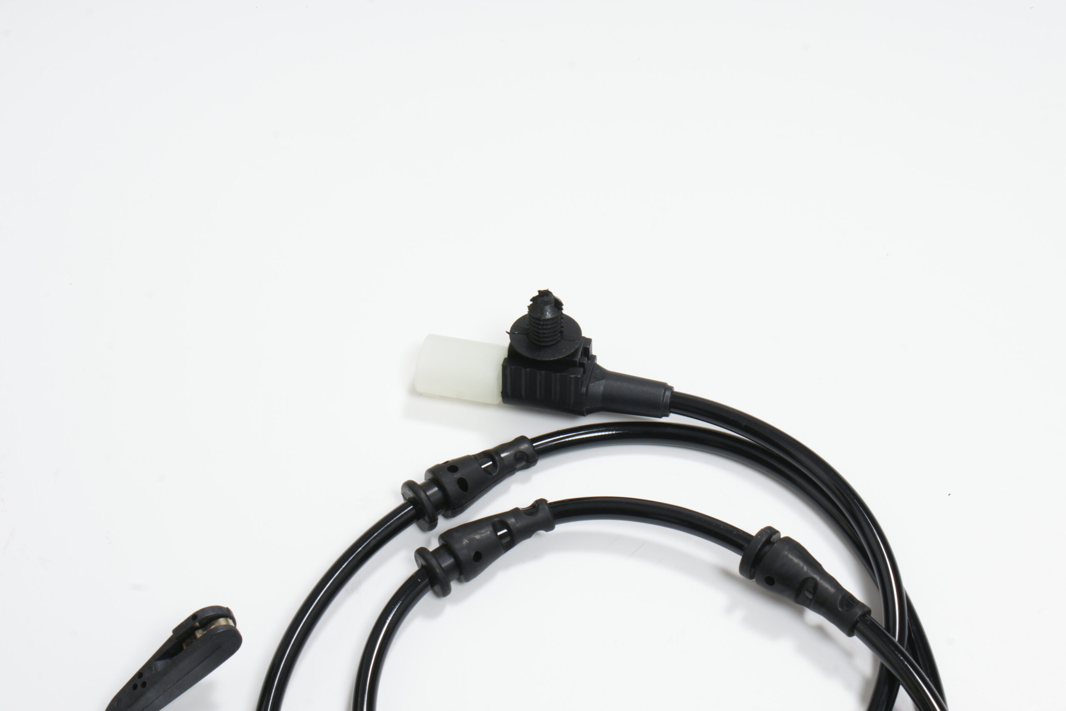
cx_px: 533
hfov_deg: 27.0
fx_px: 2221
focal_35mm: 75
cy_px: 356
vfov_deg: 18.2
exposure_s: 1/250
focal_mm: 50
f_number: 20
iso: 125
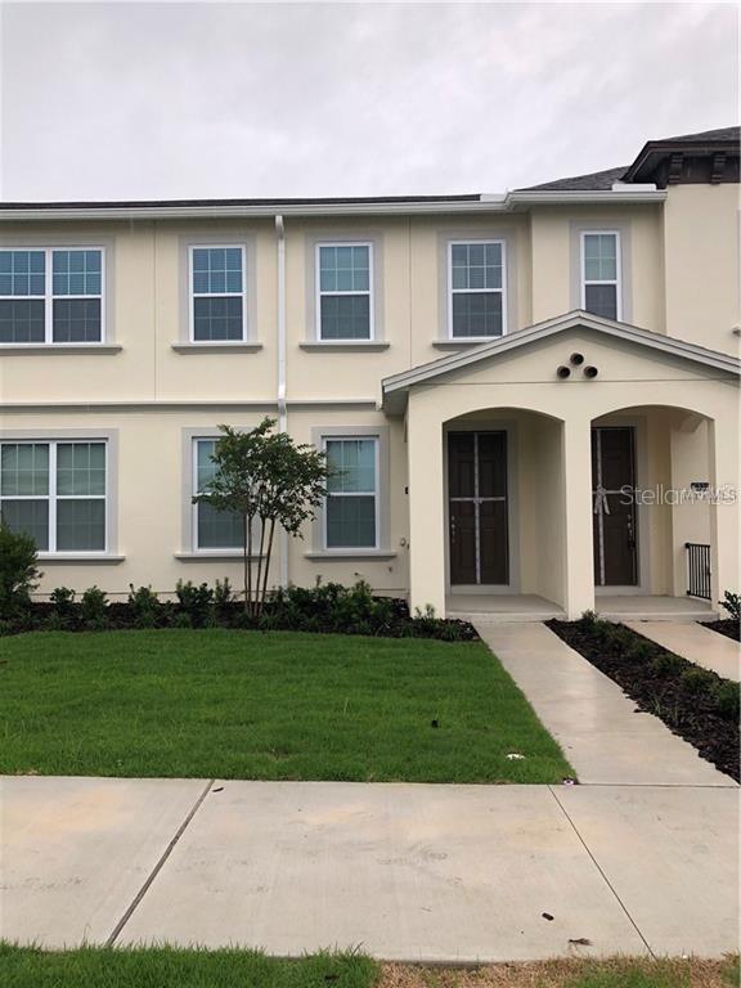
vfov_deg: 63.4
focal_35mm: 28
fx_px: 799
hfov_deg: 49.7
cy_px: 494
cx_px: 370
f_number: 1.8
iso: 20
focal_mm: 4
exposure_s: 1/345
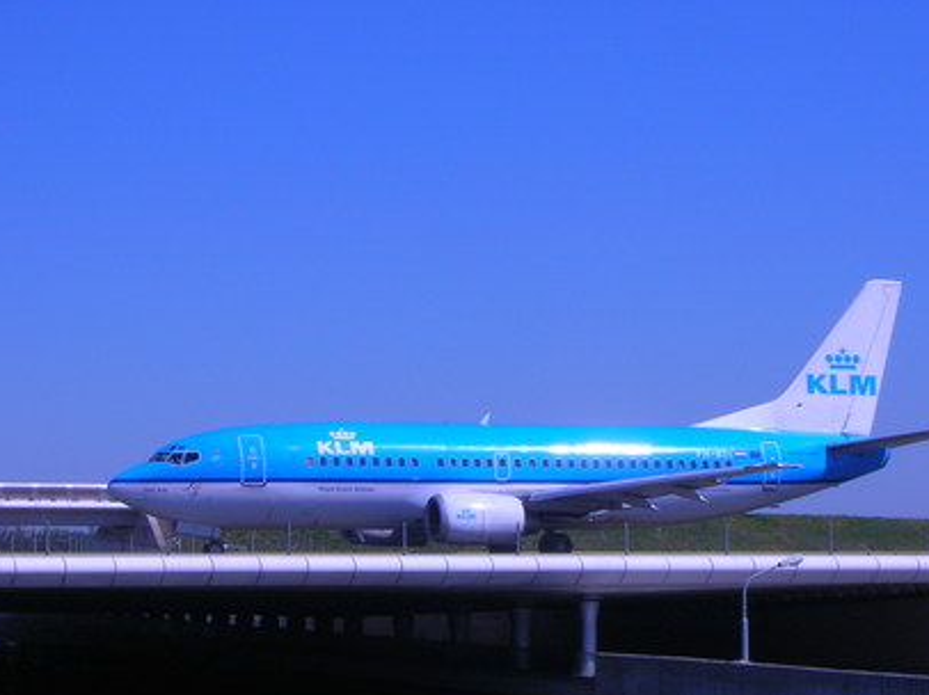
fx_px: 3004
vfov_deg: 13.2
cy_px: 334
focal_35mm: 112
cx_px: 524
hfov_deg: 17.6
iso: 50
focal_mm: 11.7
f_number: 6.6
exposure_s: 1/506
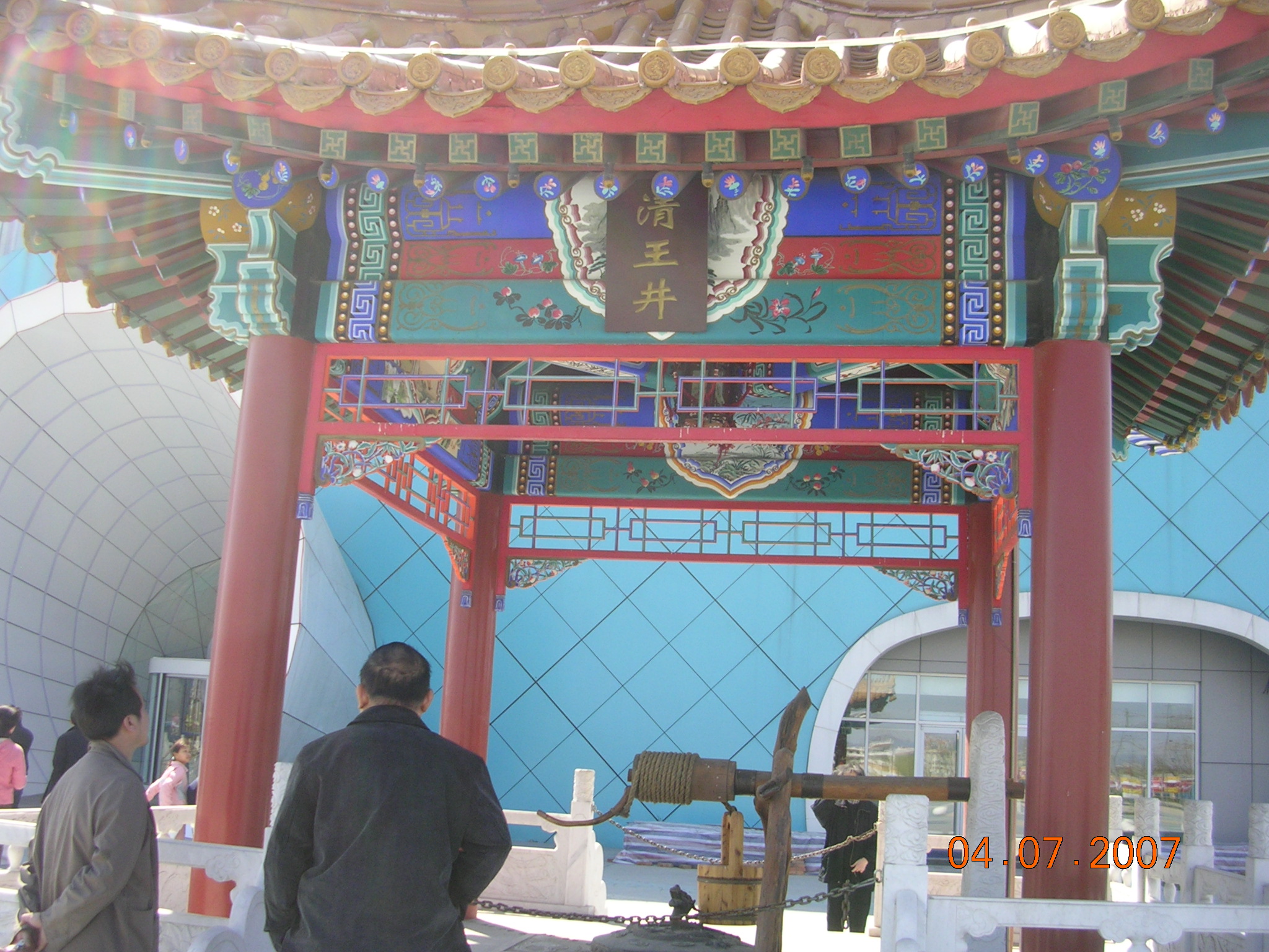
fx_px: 1393
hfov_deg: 49.0
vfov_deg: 37.7
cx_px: 634
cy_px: 476
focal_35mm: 38
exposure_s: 1/353
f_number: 2.8
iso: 50
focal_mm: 5.8
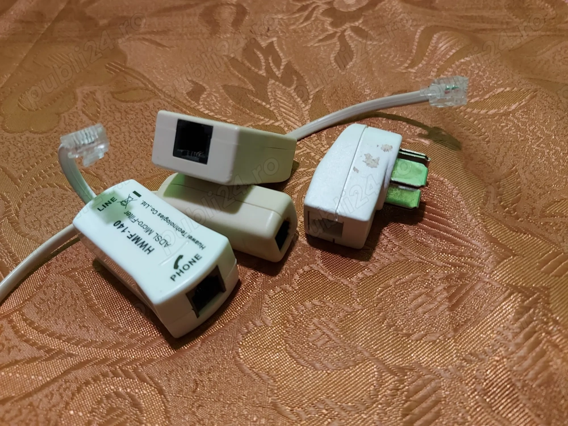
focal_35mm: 24
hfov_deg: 71.6
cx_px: 284
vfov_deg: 56.8
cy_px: 213
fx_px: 394
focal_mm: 5.23
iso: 200
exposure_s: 1/40
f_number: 1.8
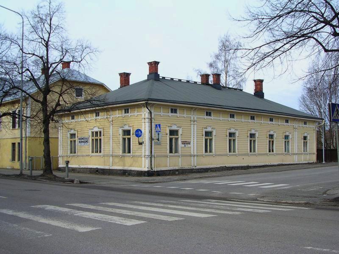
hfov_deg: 43.9
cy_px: 127
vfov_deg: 33.6
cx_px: 170
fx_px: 421
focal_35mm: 43
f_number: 3
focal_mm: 6.6
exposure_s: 1/504
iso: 100
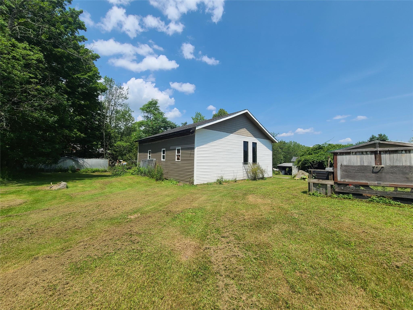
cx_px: 206
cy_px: 155
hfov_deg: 106.2
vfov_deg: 89.9
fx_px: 155
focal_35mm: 13
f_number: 2.2
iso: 50
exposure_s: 1/1925
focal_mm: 2.2
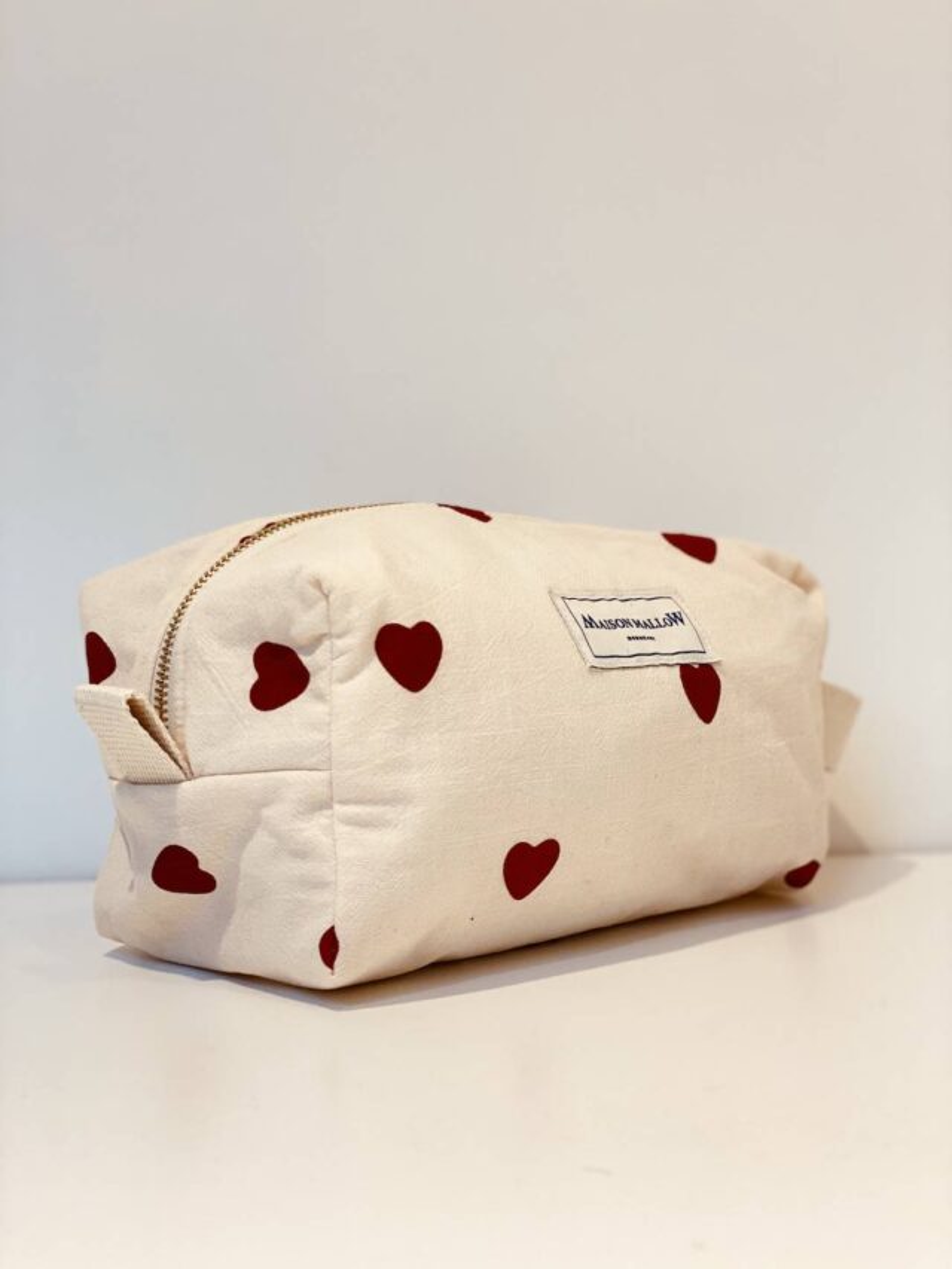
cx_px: 476
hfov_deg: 28.0
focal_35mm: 52
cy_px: 634
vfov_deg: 36.8
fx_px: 1906
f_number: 2
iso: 100
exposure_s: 1/100
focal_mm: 6
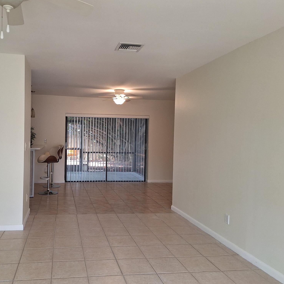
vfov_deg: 57.3
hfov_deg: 56.1
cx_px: 96
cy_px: 138
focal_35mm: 28
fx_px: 260
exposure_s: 1/40
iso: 64
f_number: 1.8
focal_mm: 5.54
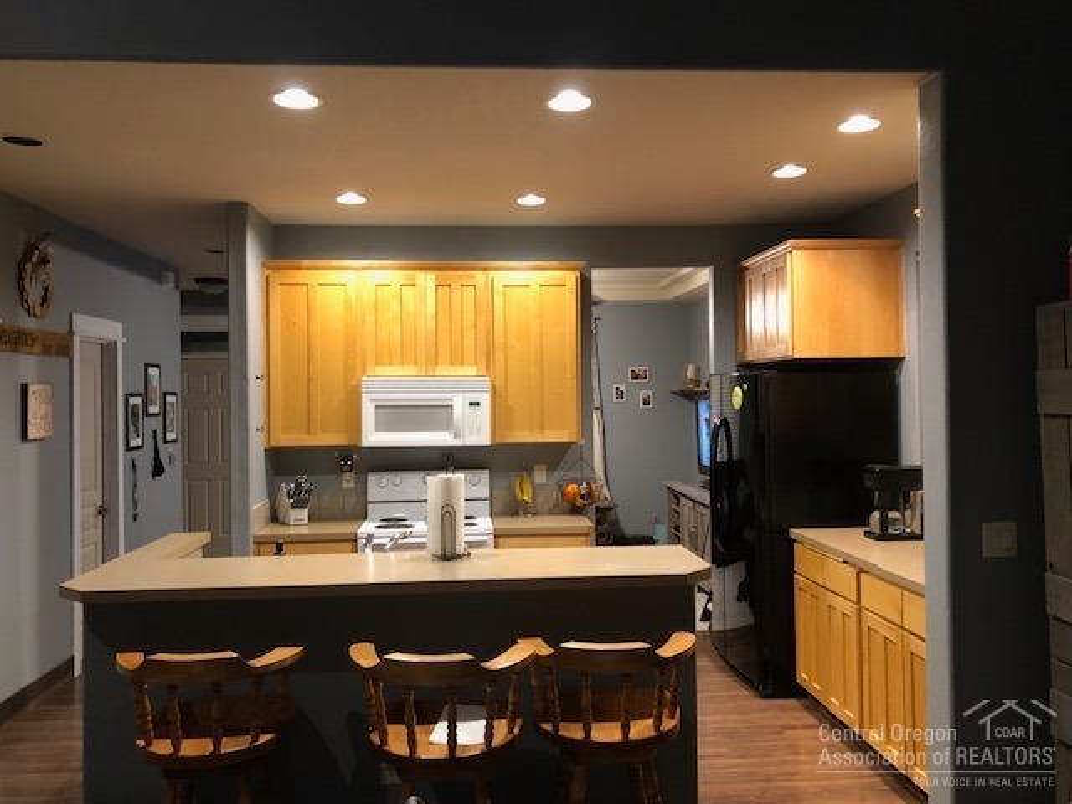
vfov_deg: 49.7
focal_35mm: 28
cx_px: 536
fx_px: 867
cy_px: 402
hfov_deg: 63.4
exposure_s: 1/9
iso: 100
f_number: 1.8
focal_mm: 3.99
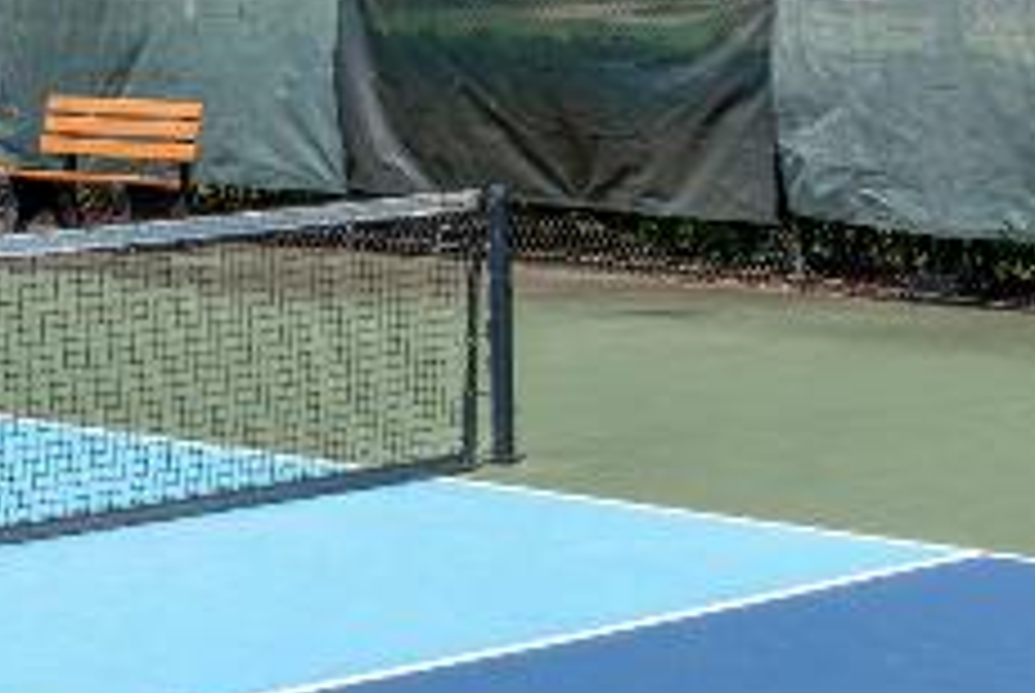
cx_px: 202
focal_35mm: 120
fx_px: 3454
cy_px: 396
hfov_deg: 16.9
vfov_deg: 11.5
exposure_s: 1/500
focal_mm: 24
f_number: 8
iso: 100
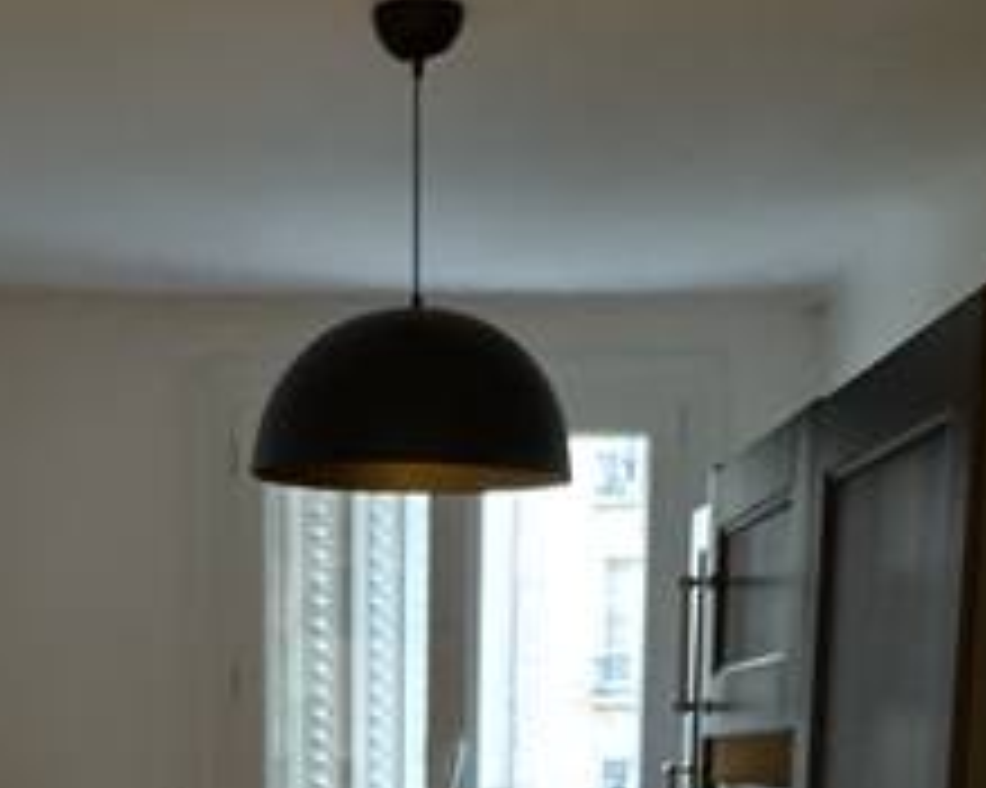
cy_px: 1256
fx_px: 2188
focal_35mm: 75
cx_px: 270
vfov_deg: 17.8
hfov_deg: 25.2
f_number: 2.2
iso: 800
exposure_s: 1/50
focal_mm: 2.22
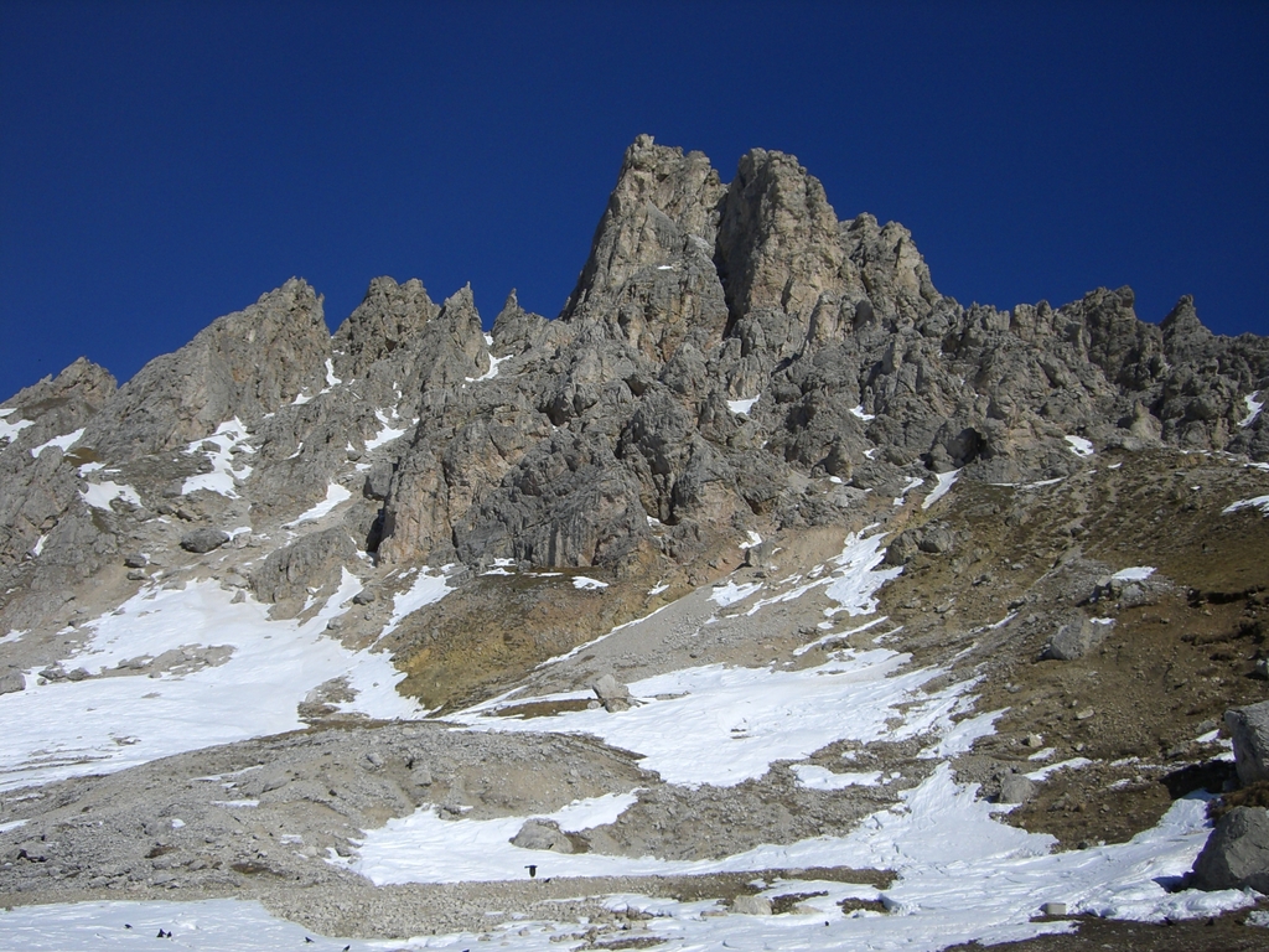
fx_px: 1393
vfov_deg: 37.7
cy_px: 476
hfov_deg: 49.0
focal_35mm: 38
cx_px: 634
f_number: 4.3
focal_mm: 6.2
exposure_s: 1/2000
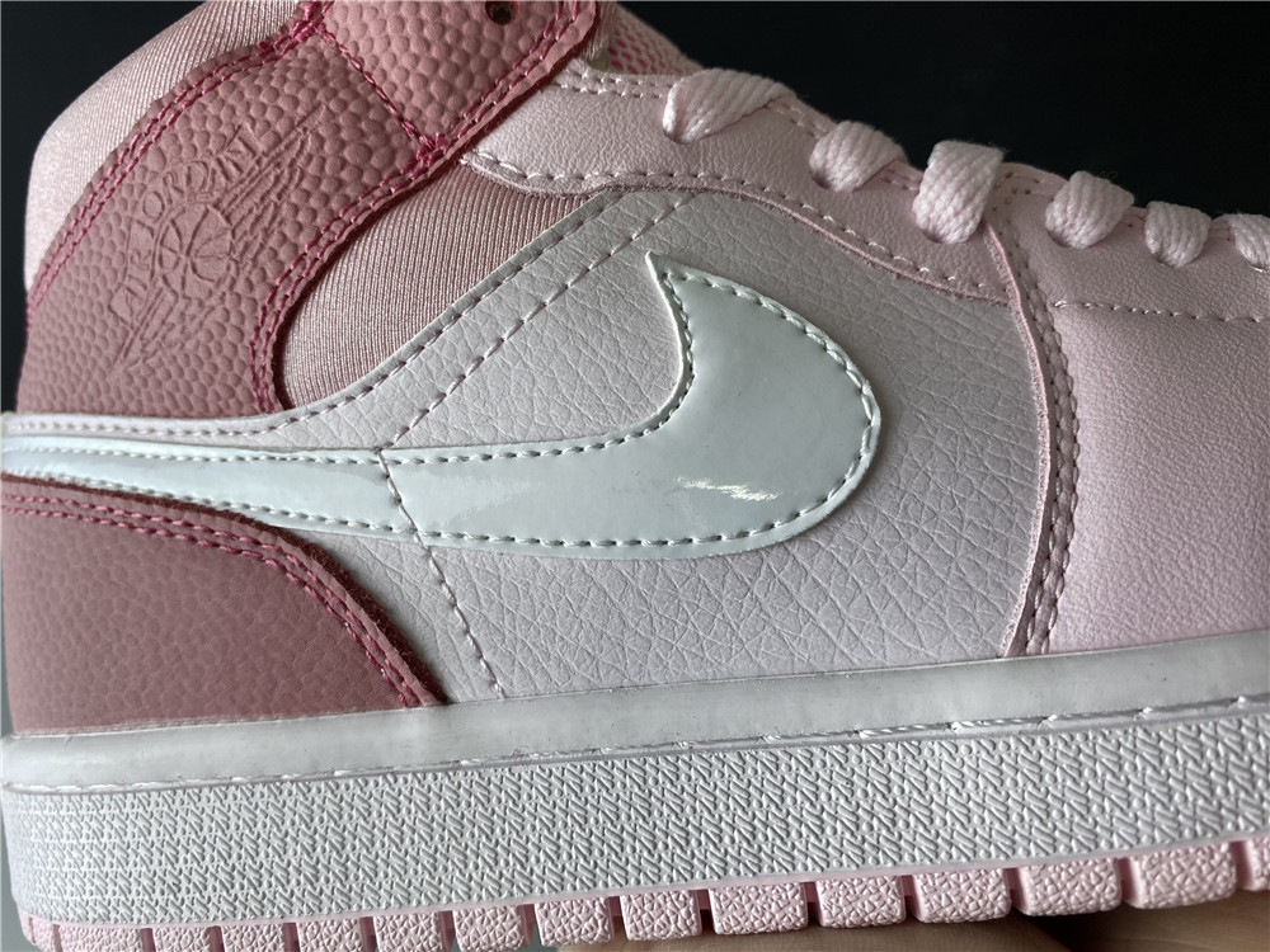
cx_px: 635
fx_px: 954
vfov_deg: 53.1
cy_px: 476
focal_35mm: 26
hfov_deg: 67.3
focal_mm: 4.25
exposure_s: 1/100
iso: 50
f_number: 1.8
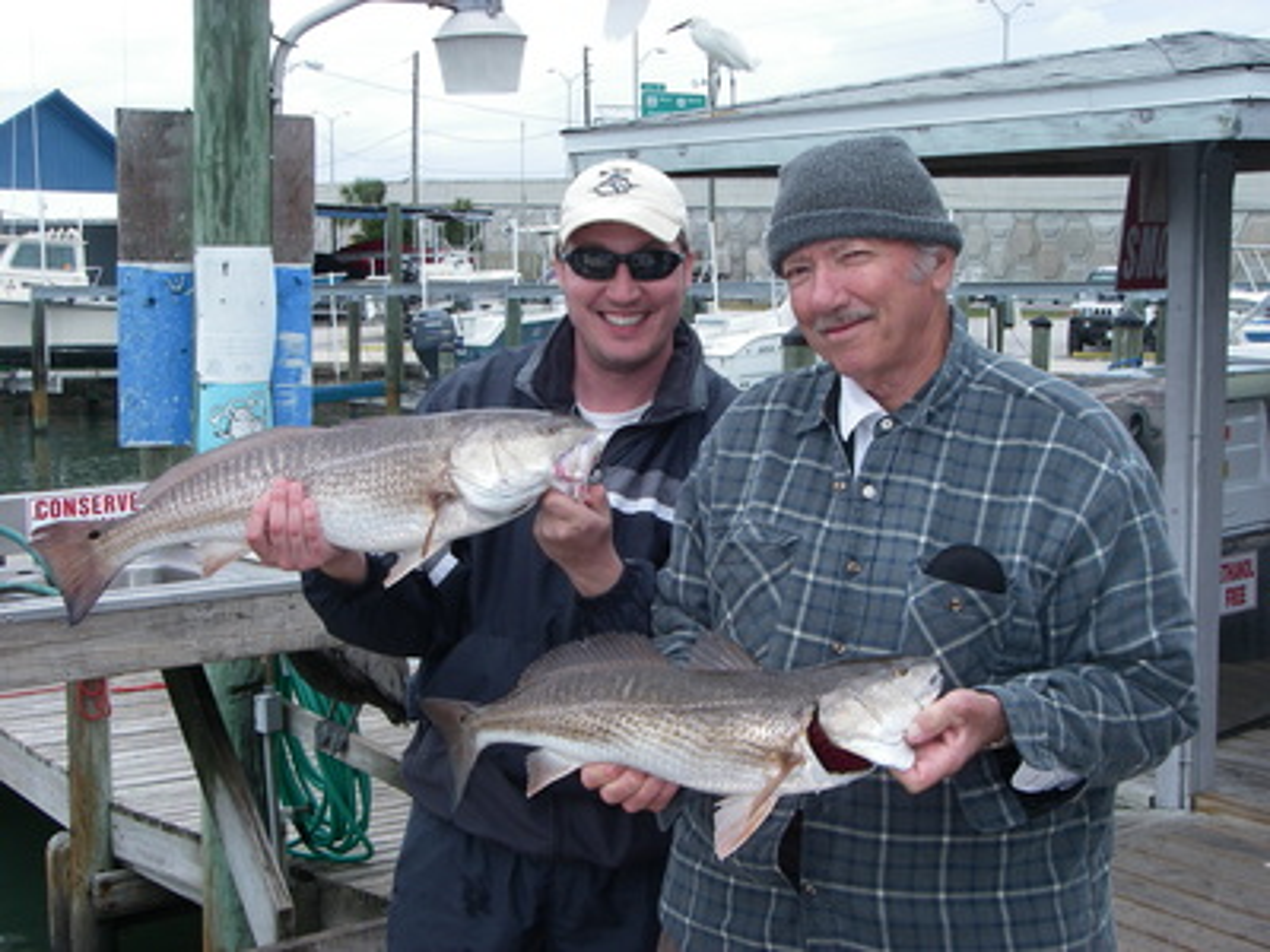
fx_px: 1798
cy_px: 476
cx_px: 635
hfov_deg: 38.9
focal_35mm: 49
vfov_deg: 29.7
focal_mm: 8.1
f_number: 7
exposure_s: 1/160
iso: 64
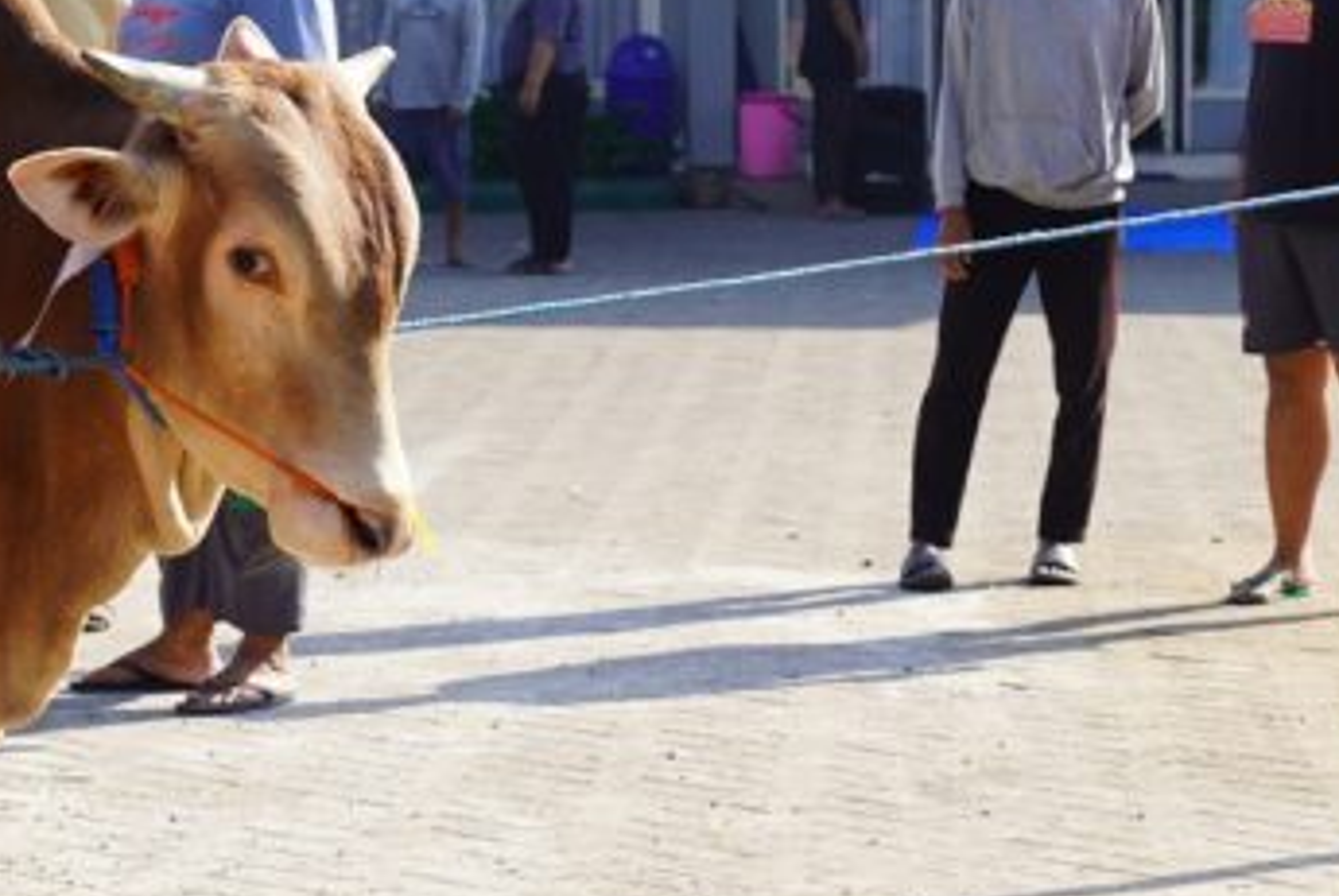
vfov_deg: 9.8
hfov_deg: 14.6
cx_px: 303
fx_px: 5217
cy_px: 180
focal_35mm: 140
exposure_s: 1/200
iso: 100
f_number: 5
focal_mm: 43
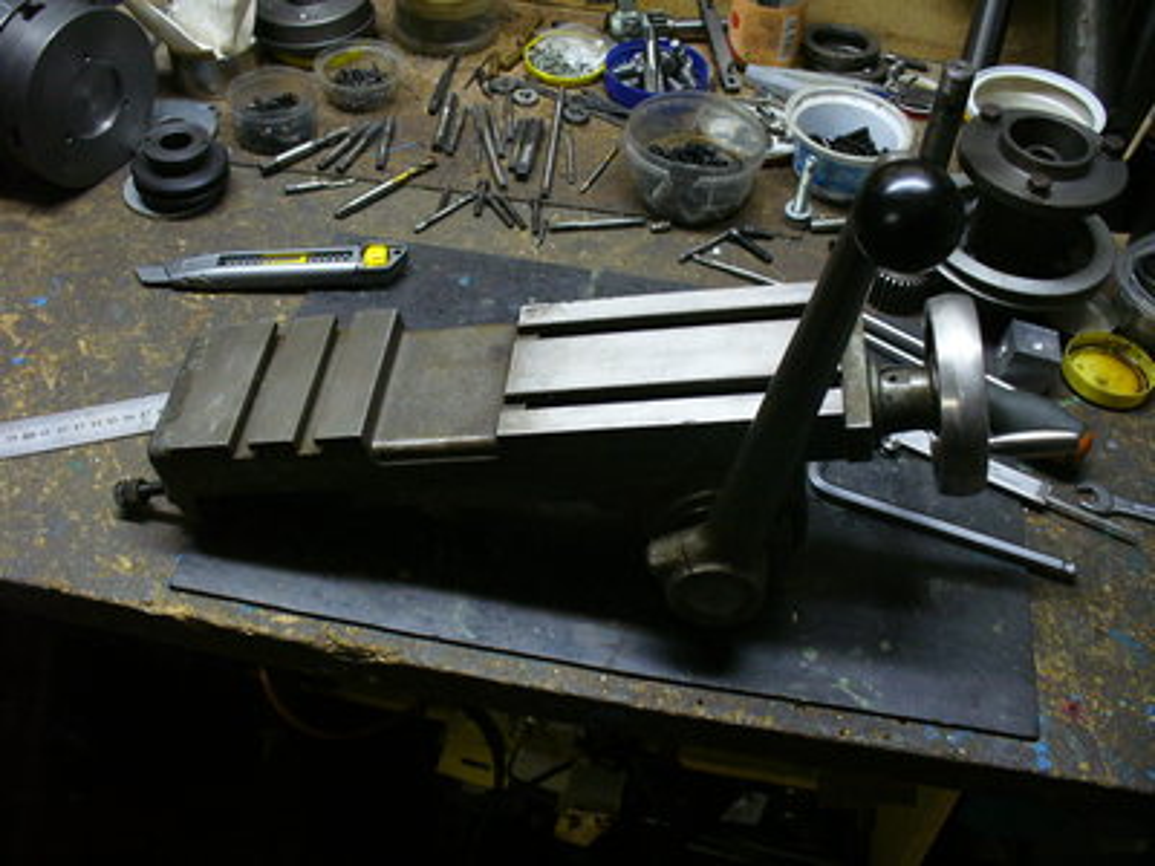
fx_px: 1235
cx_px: 578
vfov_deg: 38.7
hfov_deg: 50.1
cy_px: 433
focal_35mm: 37
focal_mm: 6.1
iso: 200
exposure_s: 1/25
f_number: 2.8
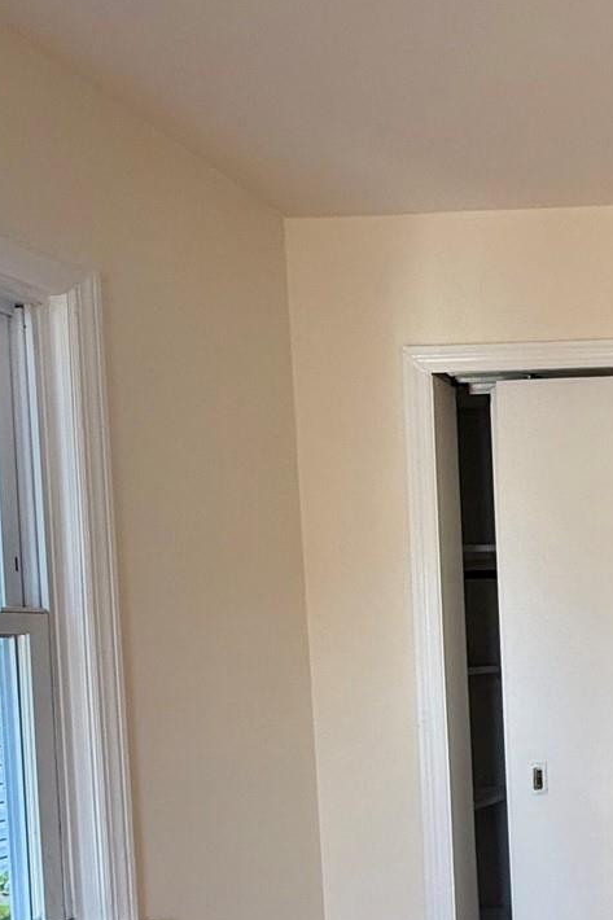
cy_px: 676
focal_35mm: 42
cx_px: 880
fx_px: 1073
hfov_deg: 25.4
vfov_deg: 45.0
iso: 100
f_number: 2.2
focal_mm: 2.22
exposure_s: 1/99
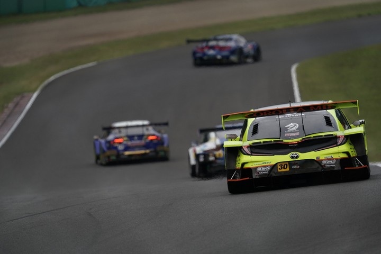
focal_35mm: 600
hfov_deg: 3.4
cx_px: 190
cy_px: 127
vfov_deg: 2.3
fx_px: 6350
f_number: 6.3
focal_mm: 600
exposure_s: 1/640
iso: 200
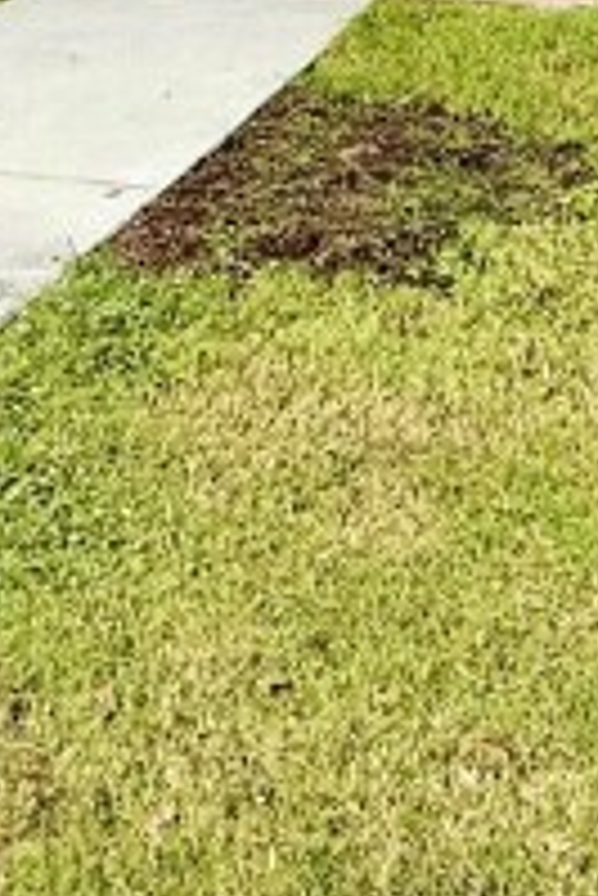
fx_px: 1865
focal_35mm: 75
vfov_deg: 21.4
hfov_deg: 17.9
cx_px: 544
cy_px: -545
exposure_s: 1/1534
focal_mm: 2.22
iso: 64
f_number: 2.2
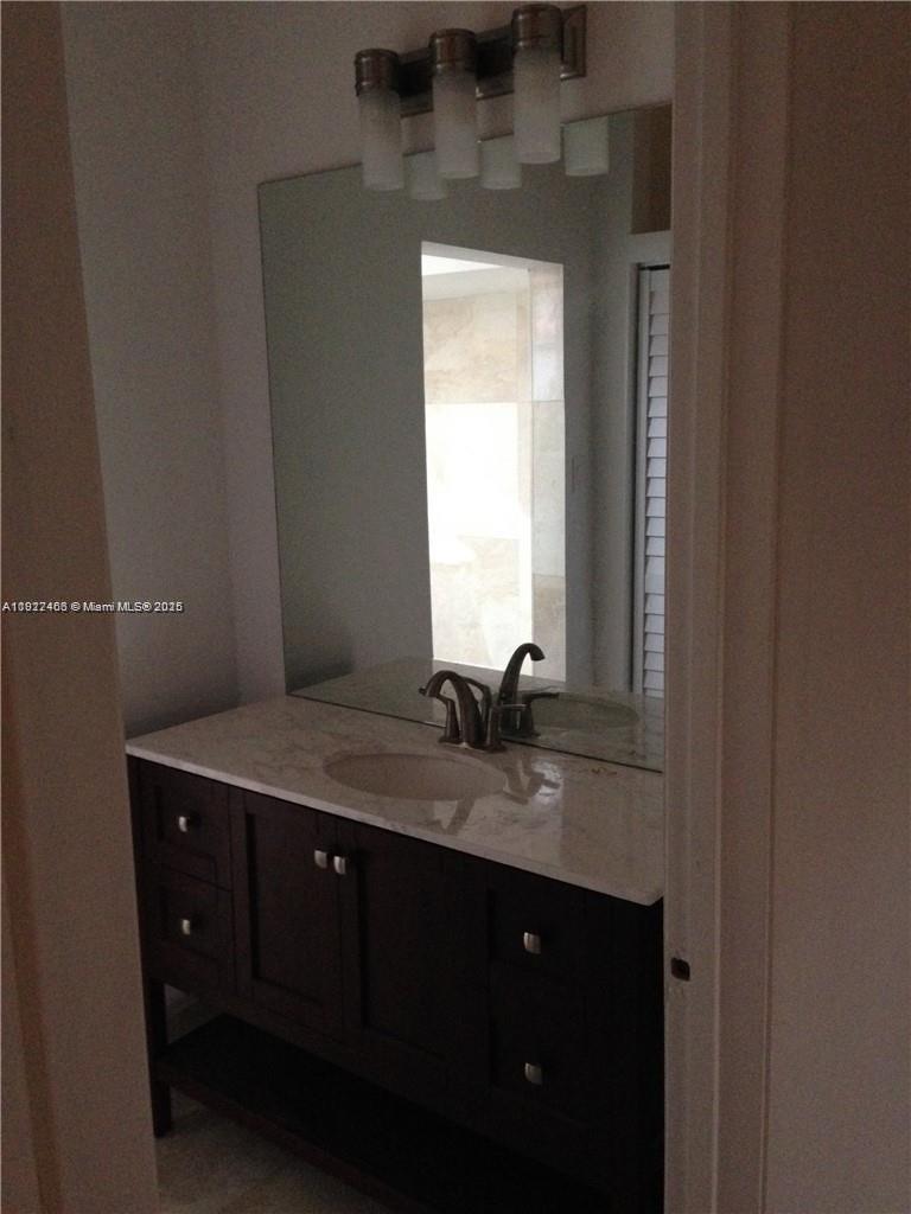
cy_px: 607
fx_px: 1158
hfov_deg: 42.9
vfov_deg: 55.4
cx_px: 456
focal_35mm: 33
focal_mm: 4.12
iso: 400
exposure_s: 1/15
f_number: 2.4
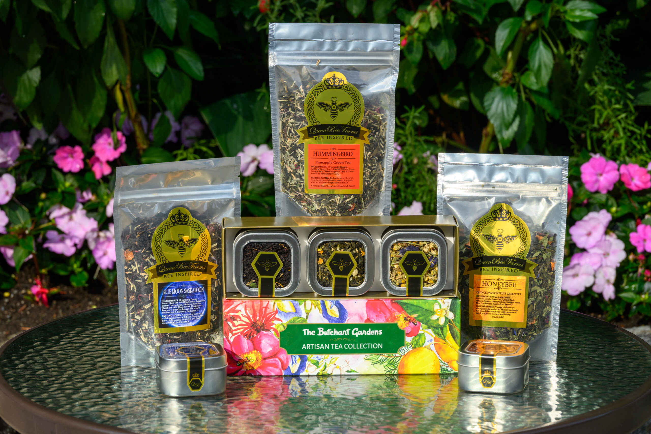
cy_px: 217
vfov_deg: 14.3
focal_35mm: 96
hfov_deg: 21.2
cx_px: 326
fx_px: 1736
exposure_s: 1/125
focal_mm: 96
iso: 125
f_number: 11
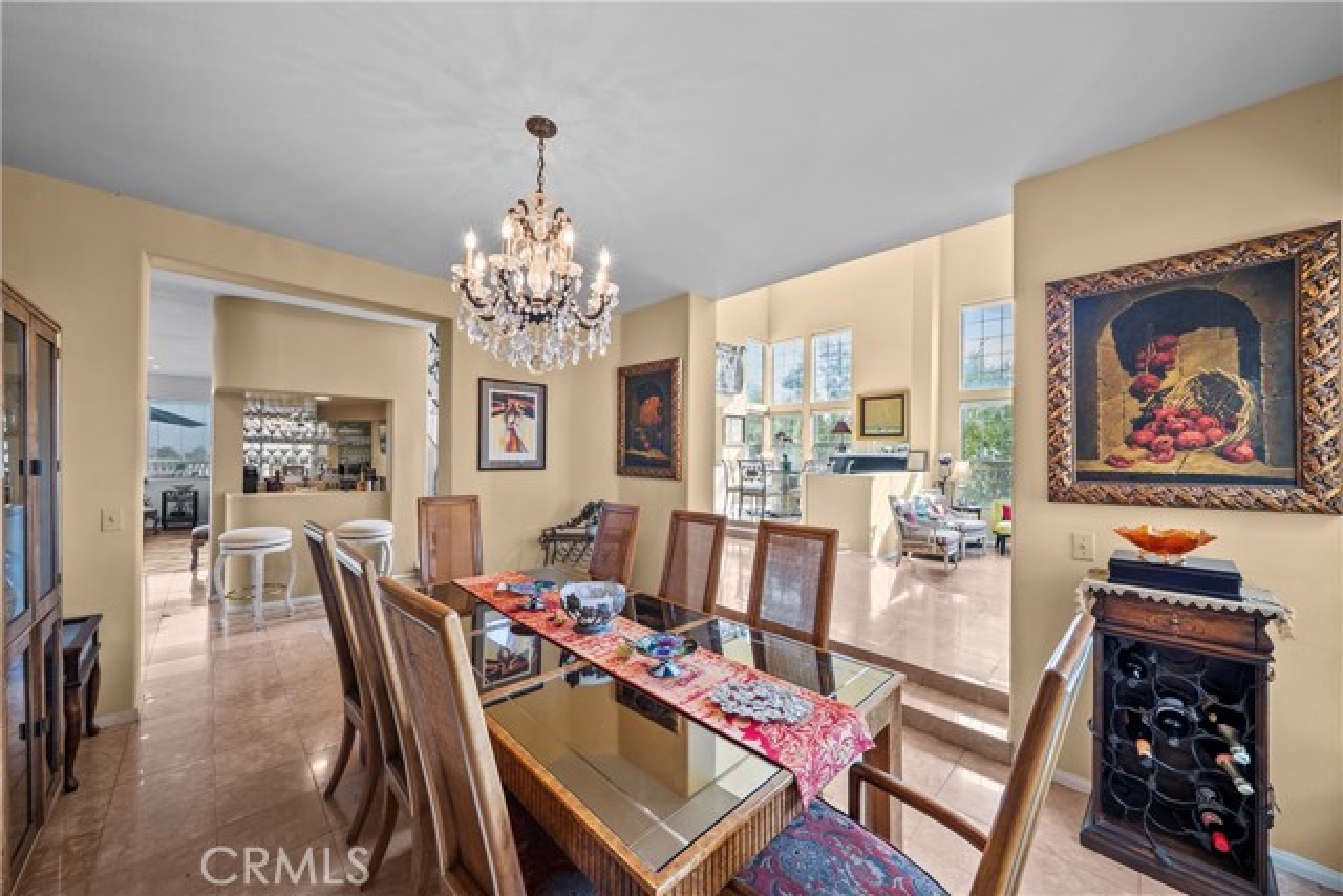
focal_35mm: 12
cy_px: 448
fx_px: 448
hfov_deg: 112.6
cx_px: 672
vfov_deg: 90.0
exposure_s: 1/3
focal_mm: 12
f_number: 9
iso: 250
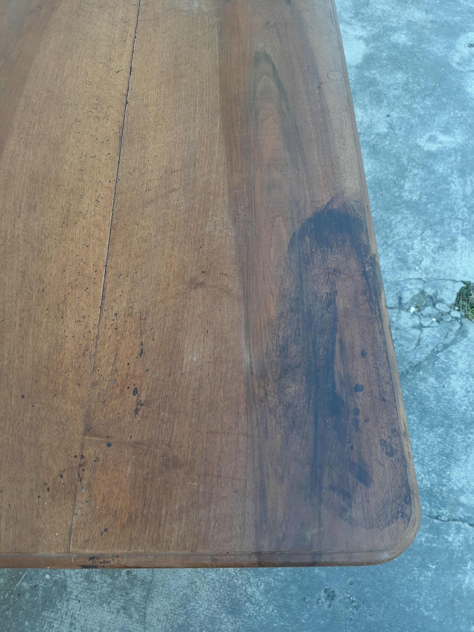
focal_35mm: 26
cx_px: 237
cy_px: 316
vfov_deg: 67.3
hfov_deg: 53.1
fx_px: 475
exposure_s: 1/101
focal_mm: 3.93
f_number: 1.7
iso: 40
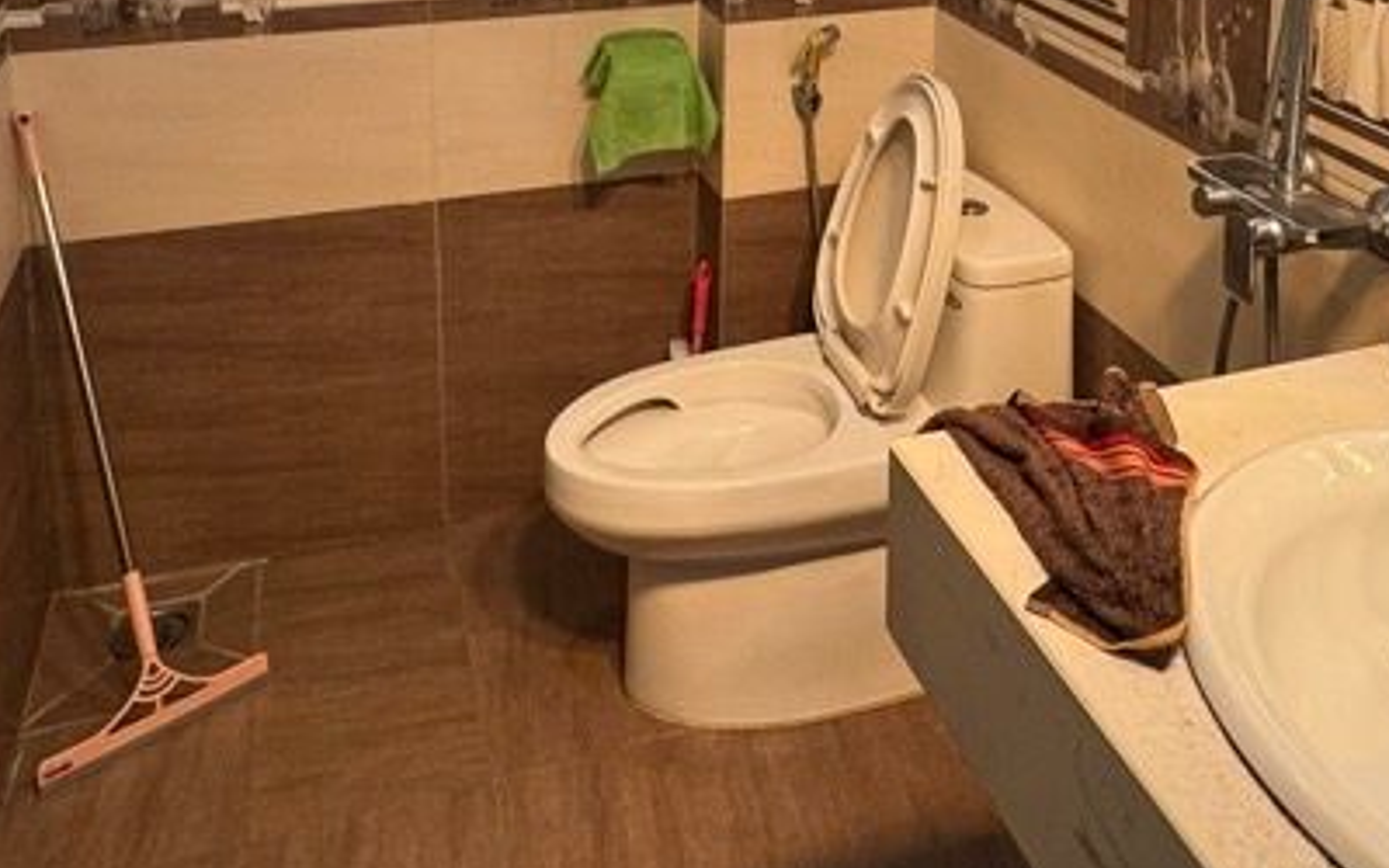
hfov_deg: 51.3
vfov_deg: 29.8
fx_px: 1438
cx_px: 823
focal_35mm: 38
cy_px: -111
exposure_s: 1/100
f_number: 2.2
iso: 100
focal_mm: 2.22
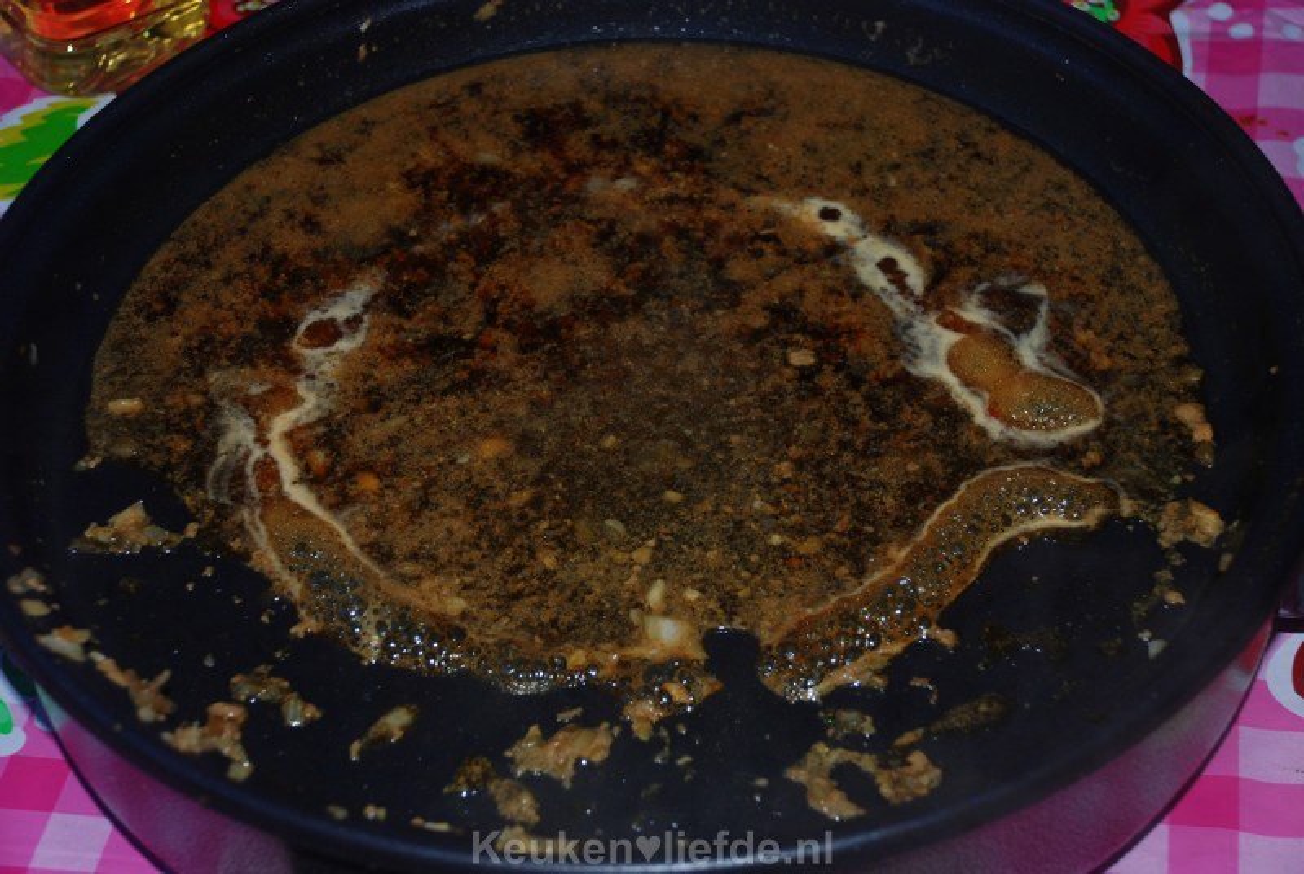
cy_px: 437
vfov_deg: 18.2
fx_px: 2721
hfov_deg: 27.0
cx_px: 652
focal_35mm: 75
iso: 200
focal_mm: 50
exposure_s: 1/60
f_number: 5
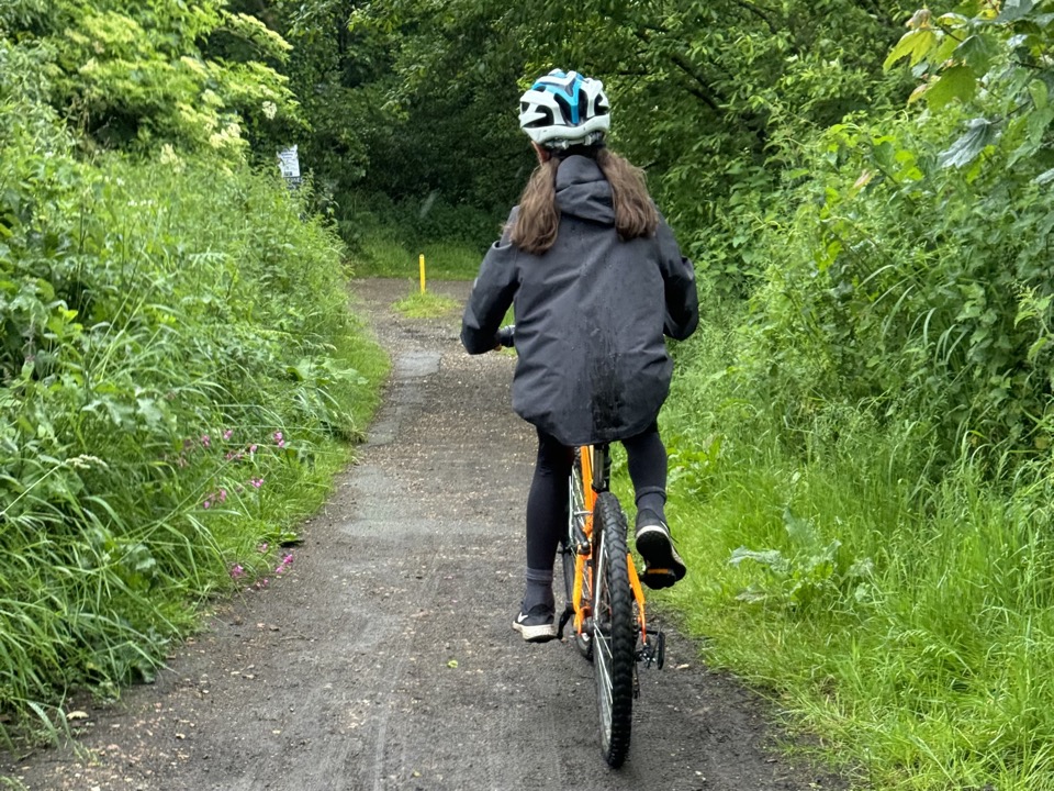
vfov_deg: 30.3
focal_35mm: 48
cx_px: 527
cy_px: 396
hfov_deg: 39.7
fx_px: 1462
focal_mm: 6.76
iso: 64
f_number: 1.78
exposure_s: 1/146
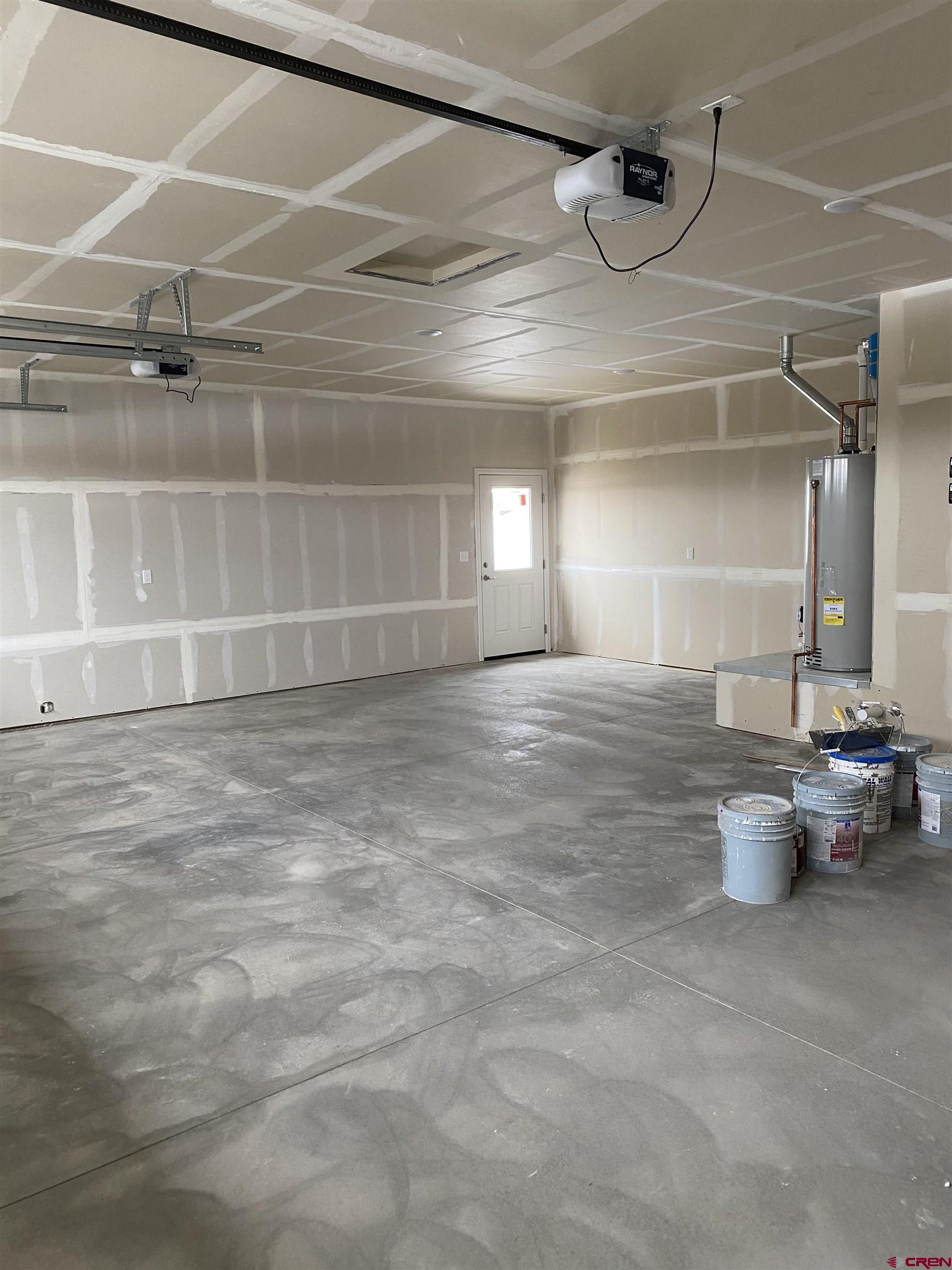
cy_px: 635
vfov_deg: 67.3
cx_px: 476
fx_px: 953
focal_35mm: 26
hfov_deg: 53.1
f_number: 1.8
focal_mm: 4.25
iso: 125
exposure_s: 1/60
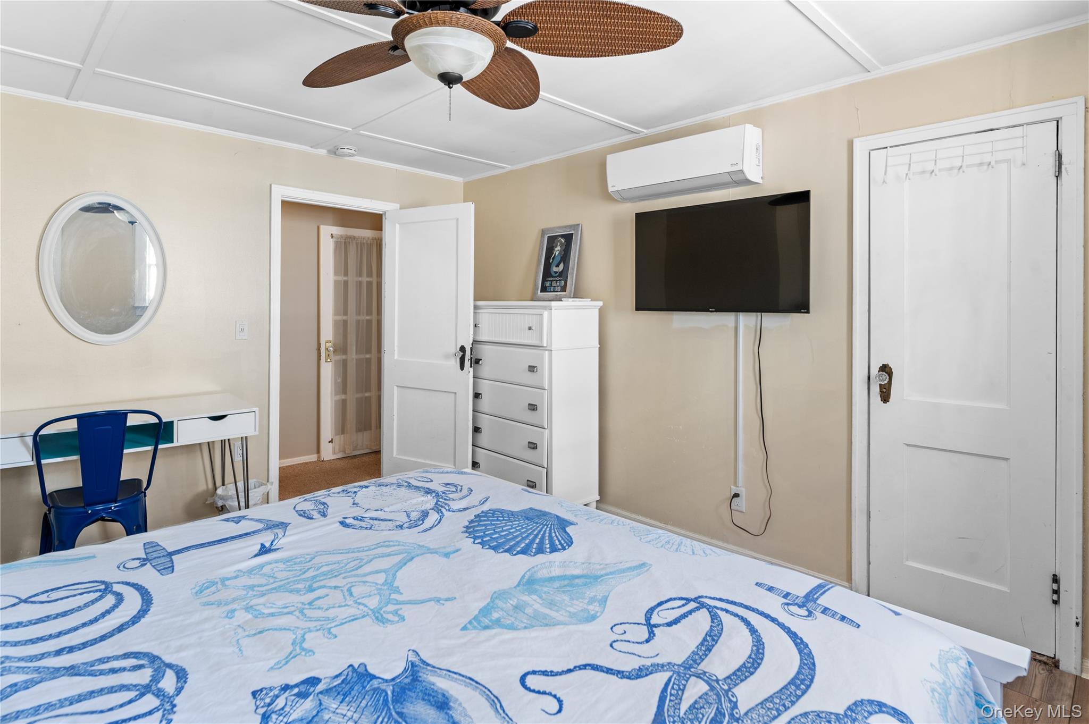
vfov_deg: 64.5
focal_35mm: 19
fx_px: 574
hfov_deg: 87.0
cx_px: 544
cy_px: 362
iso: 320
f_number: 7.1
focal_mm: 19
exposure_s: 1/5
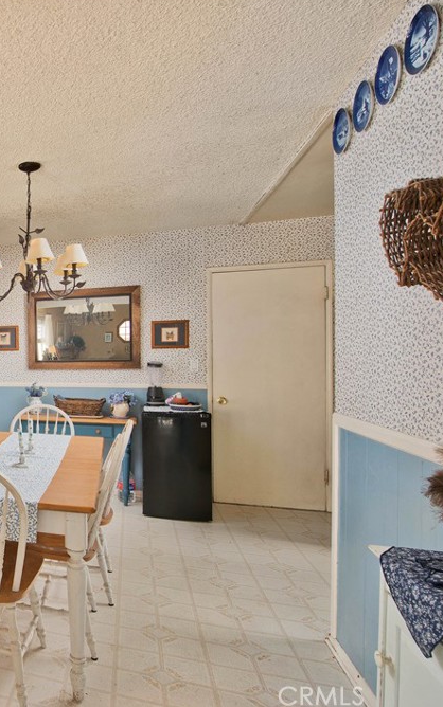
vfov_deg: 72.5
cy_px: 350
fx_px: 483
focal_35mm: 25
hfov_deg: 38.0
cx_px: -78
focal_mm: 16
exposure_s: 1/50
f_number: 5.6
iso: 400
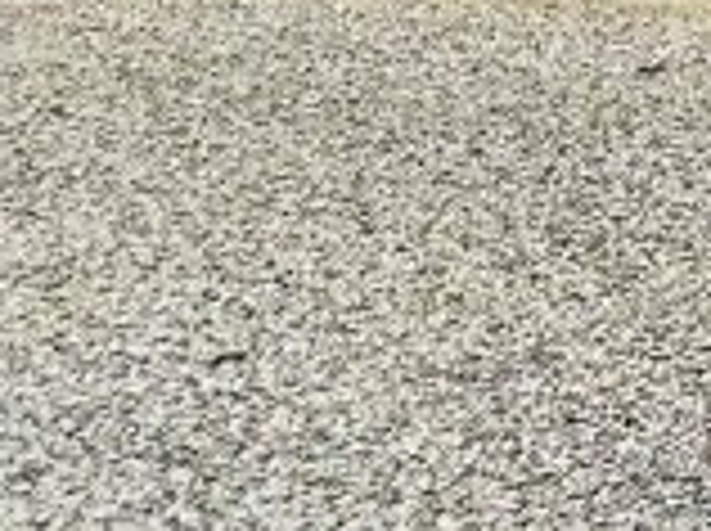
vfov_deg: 8.7
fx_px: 3199
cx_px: 2164
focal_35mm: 156
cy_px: -706
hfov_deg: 9.6
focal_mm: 6.86
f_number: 1.78
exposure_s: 1/10753
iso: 80
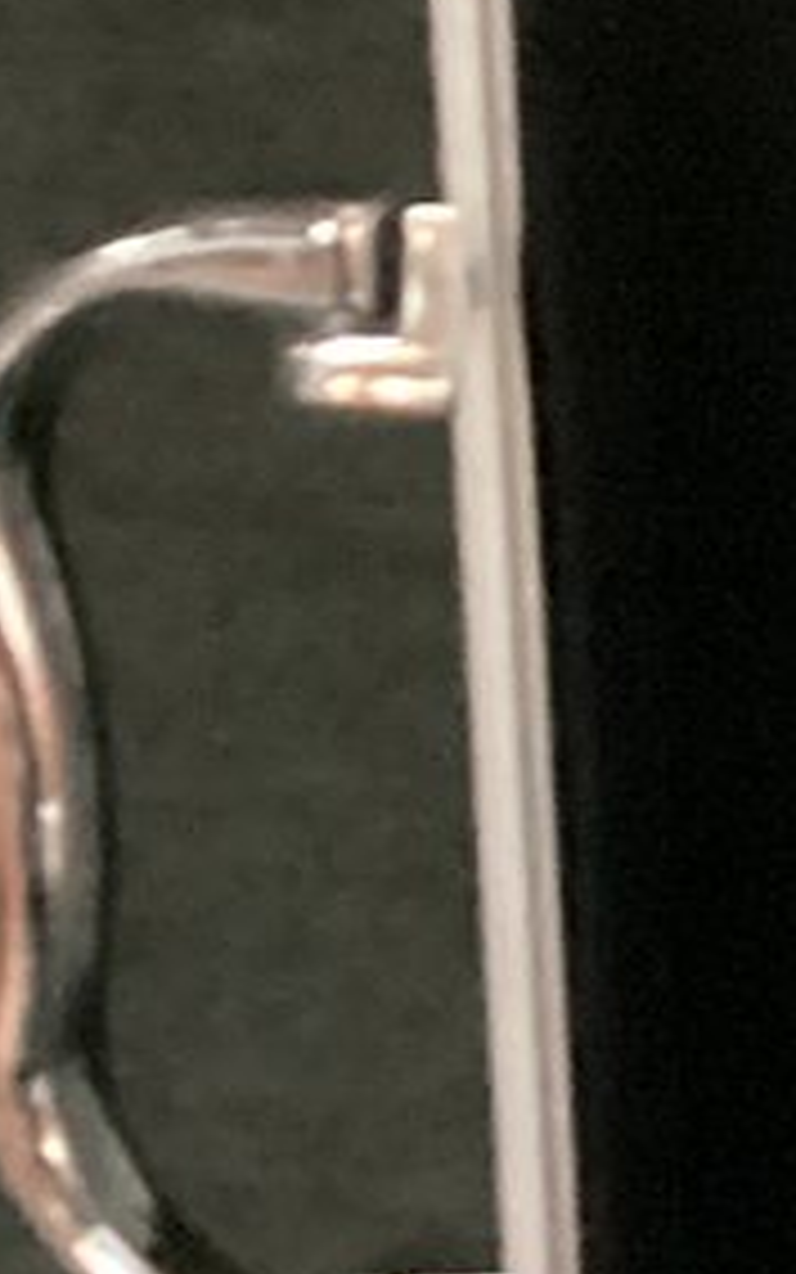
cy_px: 110
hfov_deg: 6.3
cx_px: 3020
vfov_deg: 11.8
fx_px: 6106
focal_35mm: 176
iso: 800
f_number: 2.4
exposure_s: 1/17
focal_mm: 3.3
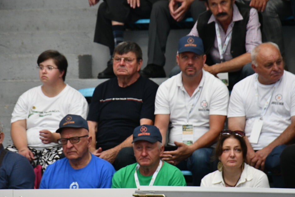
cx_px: 136
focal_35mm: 410
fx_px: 3360
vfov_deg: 3.4
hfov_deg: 5.0
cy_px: 90
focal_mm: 250
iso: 3200
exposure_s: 1/800
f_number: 7.1
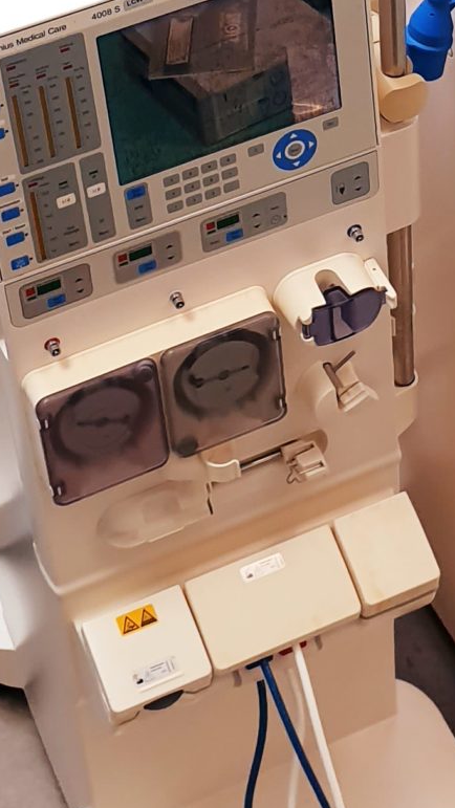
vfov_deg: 21.2
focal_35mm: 94
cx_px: 134
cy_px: -136
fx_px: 2015
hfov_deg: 12.9
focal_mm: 4.3
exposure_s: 1/50
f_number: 2.4
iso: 100
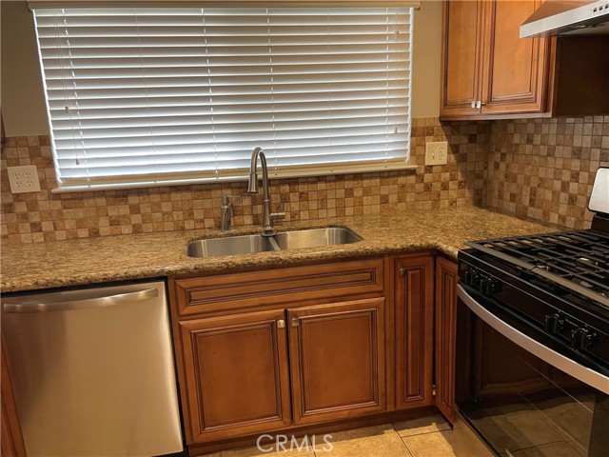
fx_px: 457
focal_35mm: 26
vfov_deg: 53.1
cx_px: 304
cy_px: 228
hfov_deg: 67.3
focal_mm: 4.2
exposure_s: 1/60
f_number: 1.6
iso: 125
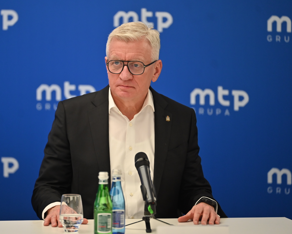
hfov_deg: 9.5
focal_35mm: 204
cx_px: 126
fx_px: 1763
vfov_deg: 7.6
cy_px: 117
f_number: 2.8
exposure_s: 1/160
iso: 1250
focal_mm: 180
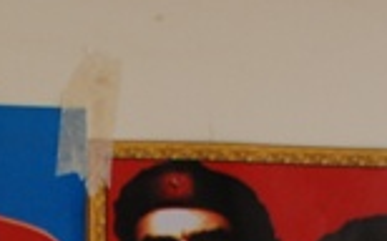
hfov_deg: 7.3
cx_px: -133
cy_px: 812
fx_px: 3004
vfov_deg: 4.4
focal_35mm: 285
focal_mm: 28
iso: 200
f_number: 4
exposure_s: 1/60
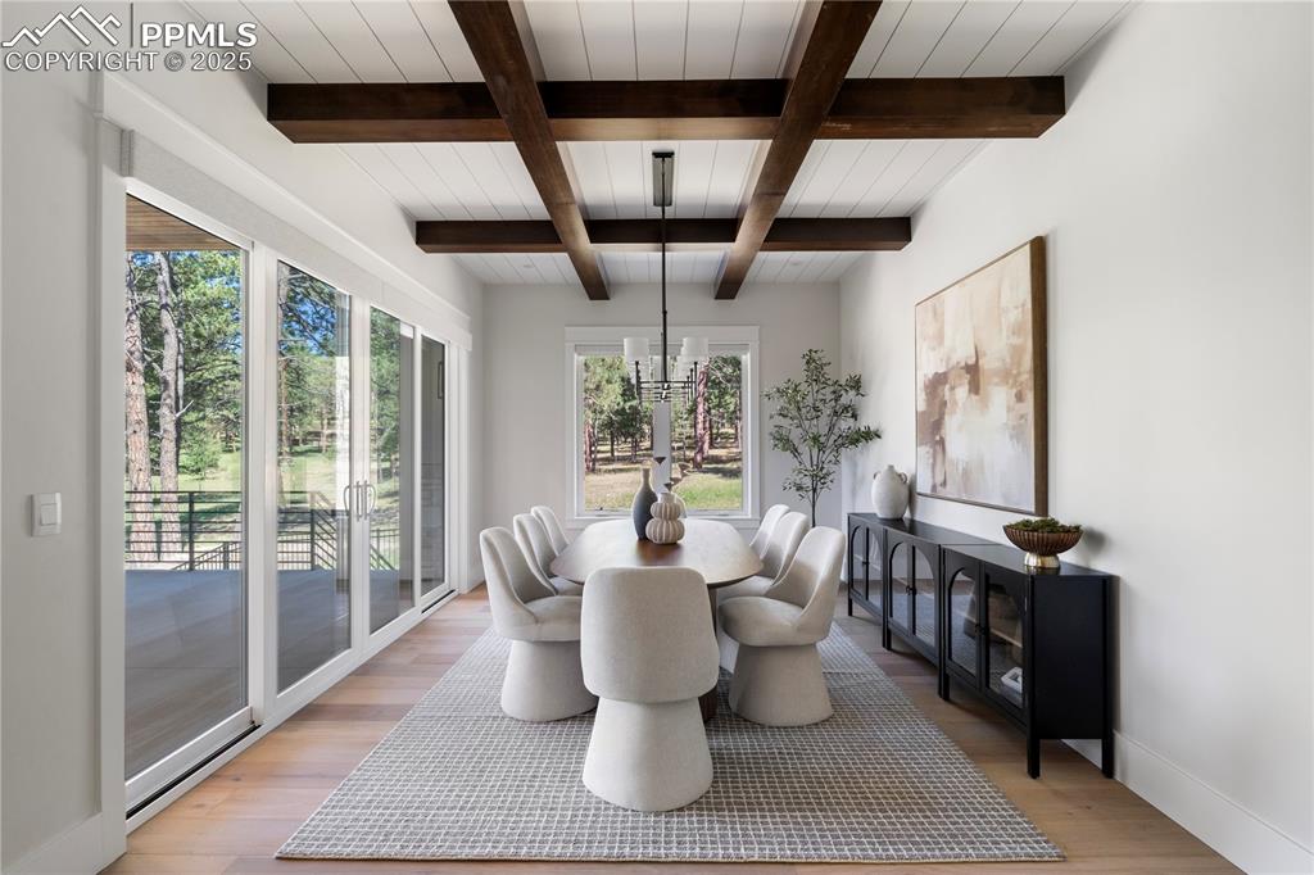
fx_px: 620
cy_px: 438
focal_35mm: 17
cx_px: 657
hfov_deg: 93.3
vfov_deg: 70.4
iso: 1000
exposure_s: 2
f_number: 9
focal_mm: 17
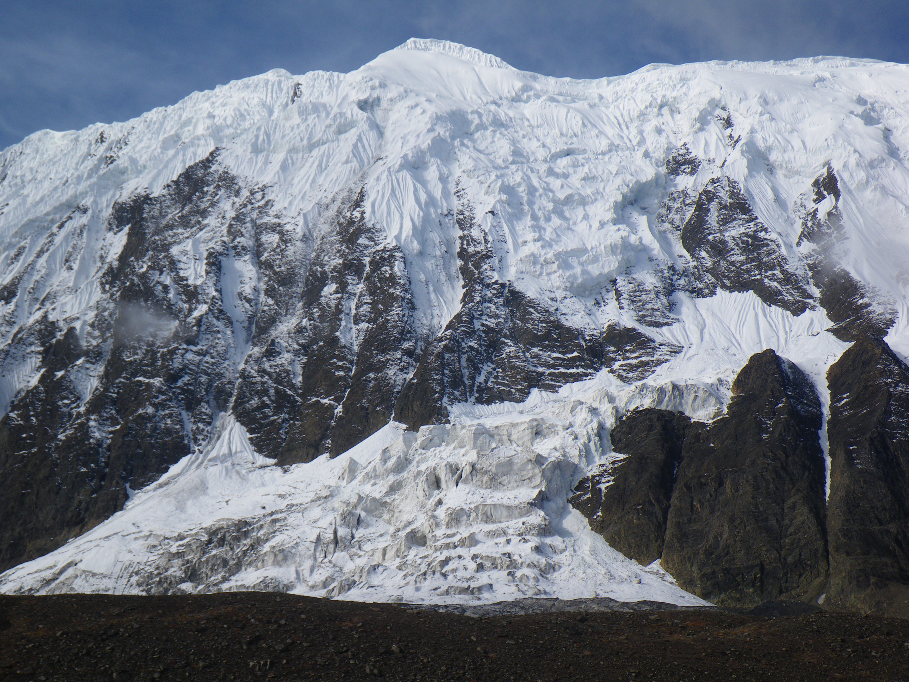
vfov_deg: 28.6
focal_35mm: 51
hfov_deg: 37.5
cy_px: 341
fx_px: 1339
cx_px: 454
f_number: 5.3
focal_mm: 9.1
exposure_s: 1/320
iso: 50
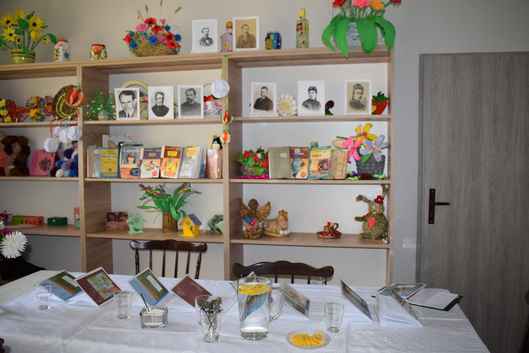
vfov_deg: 43.6
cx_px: 264
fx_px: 441
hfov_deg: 61.9
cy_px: 176
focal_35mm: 30
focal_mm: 20
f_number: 4.5
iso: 800
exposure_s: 1/80
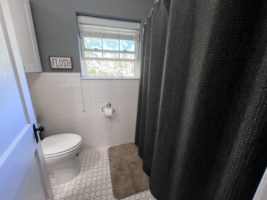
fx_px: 100
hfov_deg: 106.2
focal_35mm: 13
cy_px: 100
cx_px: 134
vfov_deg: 89.9
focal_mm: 1.57
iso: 200
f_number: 1.8
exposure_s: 1/60
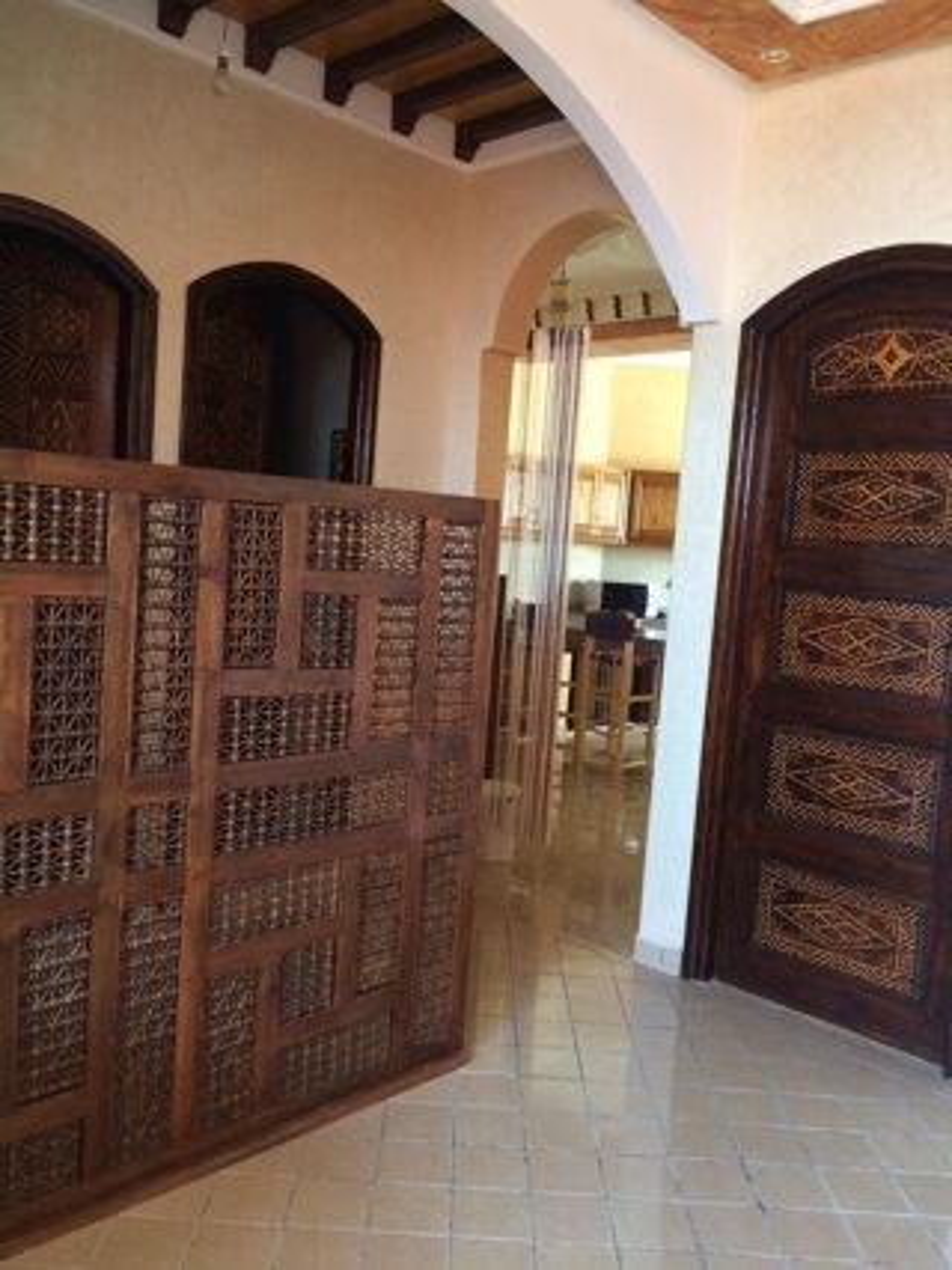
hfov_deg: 48.2
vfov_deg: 61.7
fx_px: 1064
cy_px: 635
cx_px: 476
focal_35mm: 29
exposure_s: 1/33
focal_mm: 4.15
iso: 200
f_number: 2.2
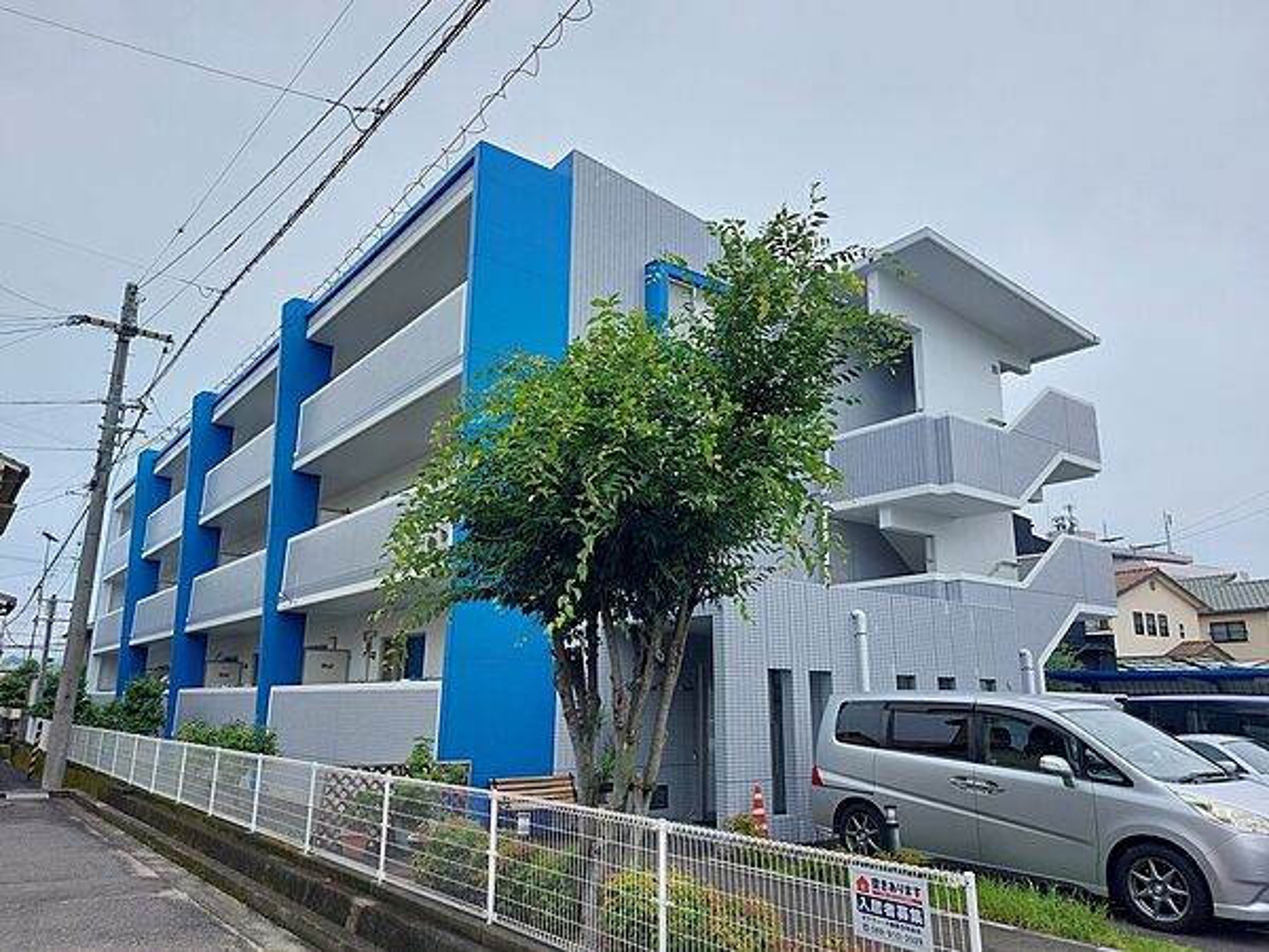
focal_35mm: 24
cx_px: 634
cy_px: 476
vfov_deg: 56.8
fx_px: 880
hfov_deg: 71.6
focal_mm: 5.23
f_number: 1.8
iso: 25
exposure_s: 1/609
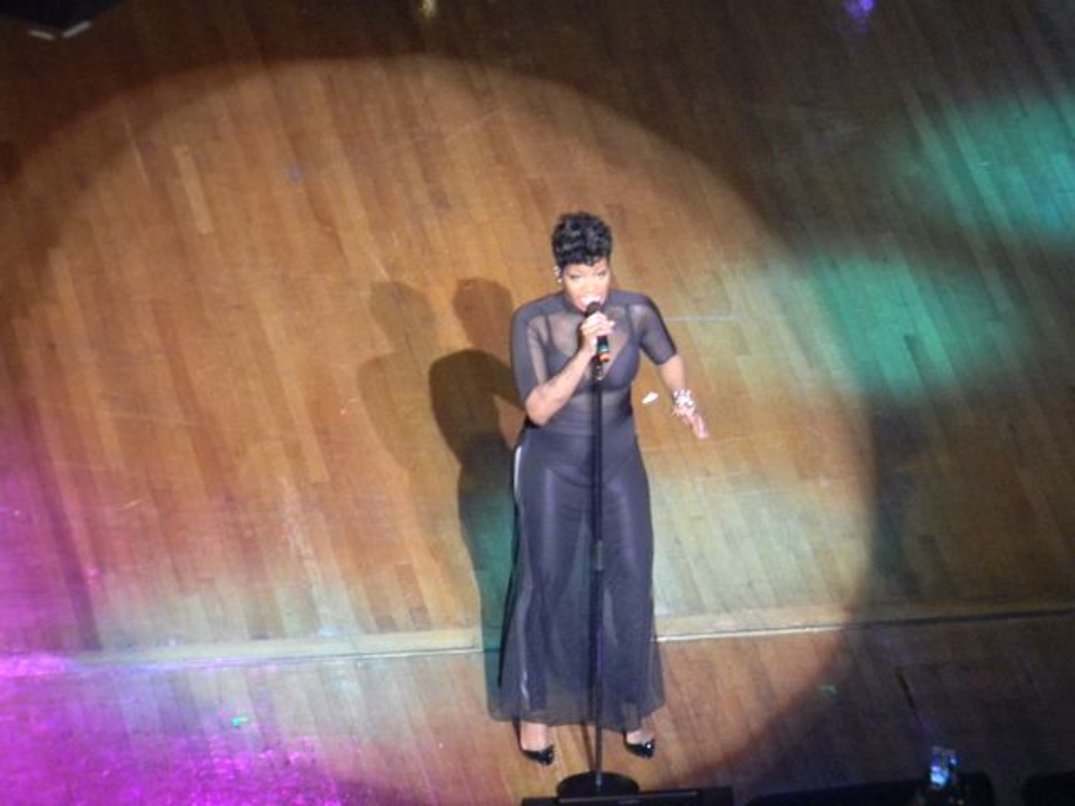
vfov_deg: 3.6
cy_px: 403
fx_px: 12857
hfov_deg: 4.8
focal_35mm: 414
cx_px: 538
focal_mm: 75
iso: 800
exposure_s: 1/60
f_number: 5.4
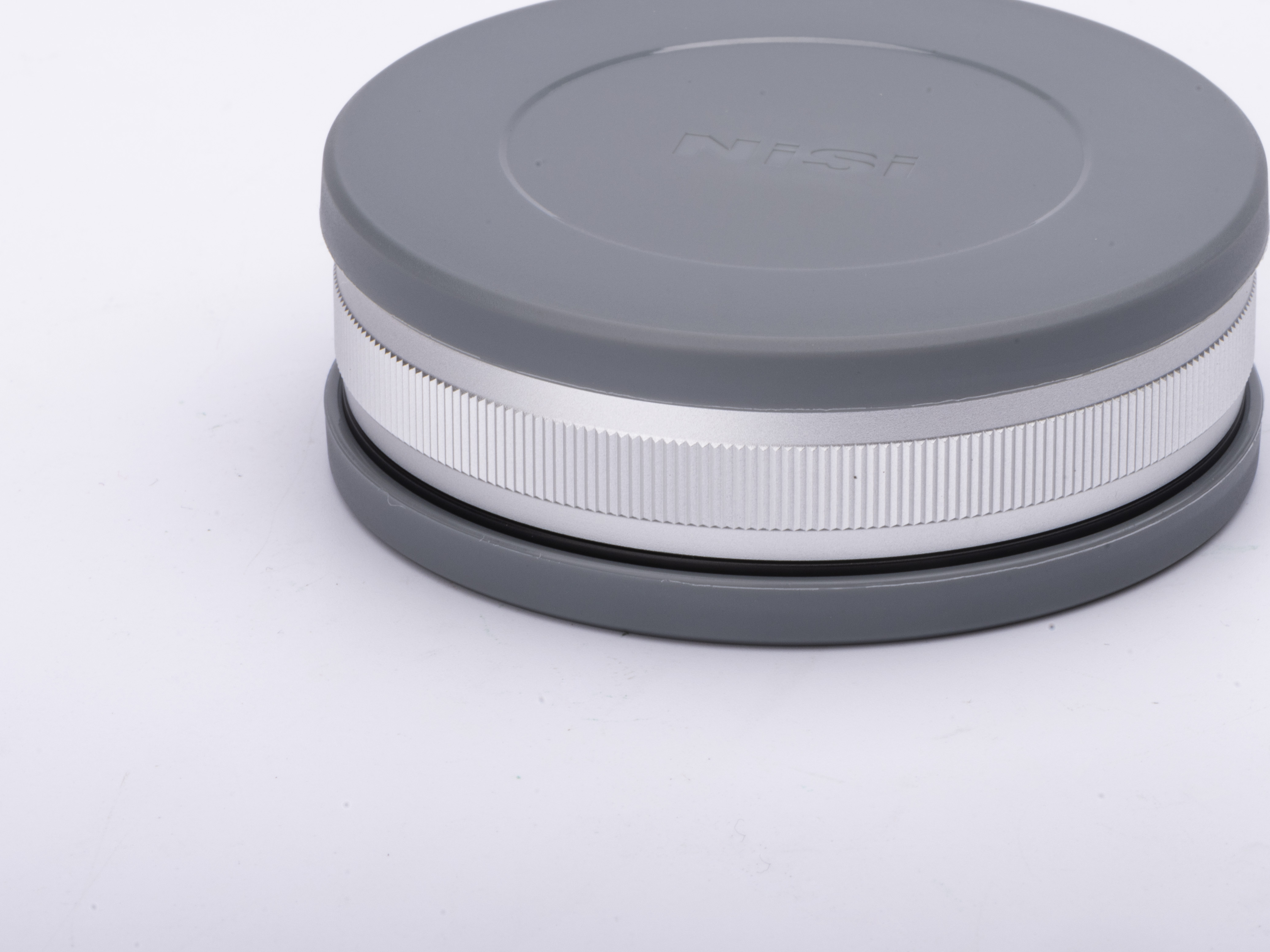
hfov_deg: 11.0
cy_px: 238
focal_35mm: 179
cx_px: 789
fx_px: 6567
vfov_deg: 8.3
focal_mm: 105
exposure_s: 1/200
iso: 100
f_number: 29
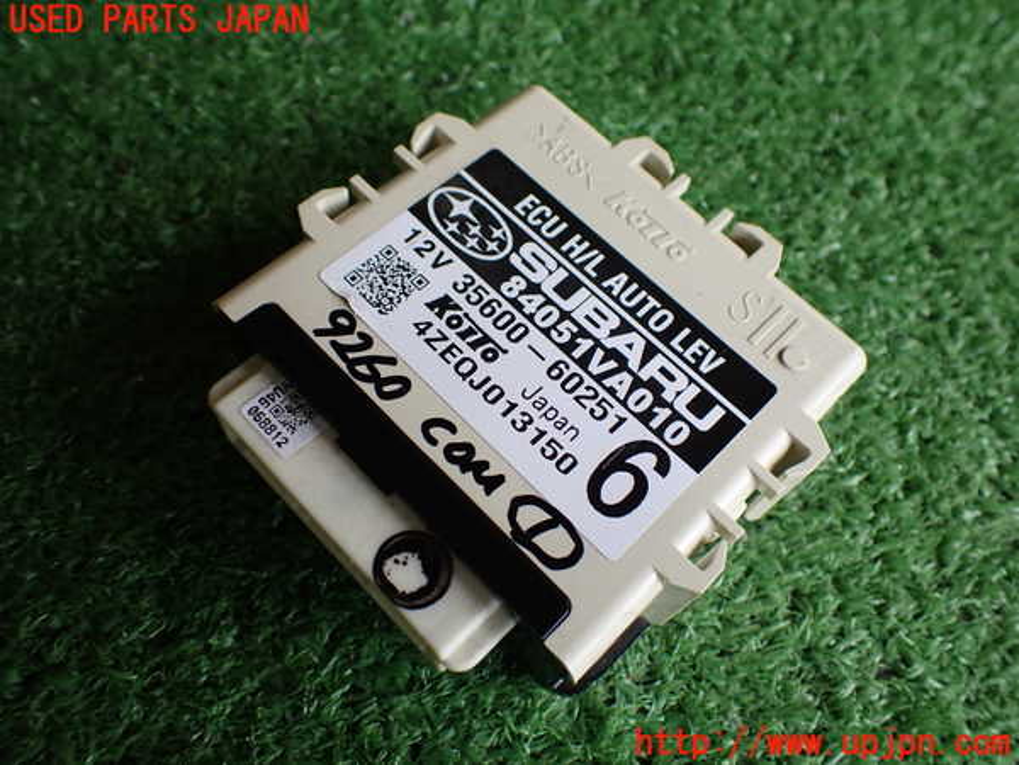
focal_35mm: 30
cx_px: 510
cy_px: 382
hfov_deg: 60.0
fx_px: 883
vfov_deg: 46.8
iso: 160
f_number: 2.3
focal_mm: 5.4
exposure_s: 1/125
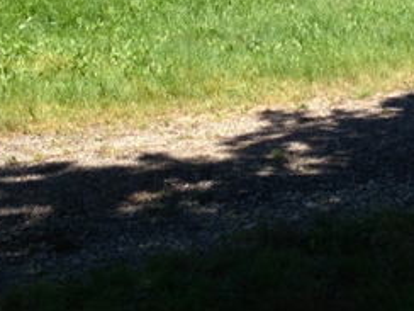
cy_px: -156
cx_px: 246
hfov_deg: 18.2
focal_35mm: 108
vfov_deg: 13.0
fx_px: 1292
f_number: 2.4
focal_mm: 4.13
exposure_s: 1/704
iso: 50
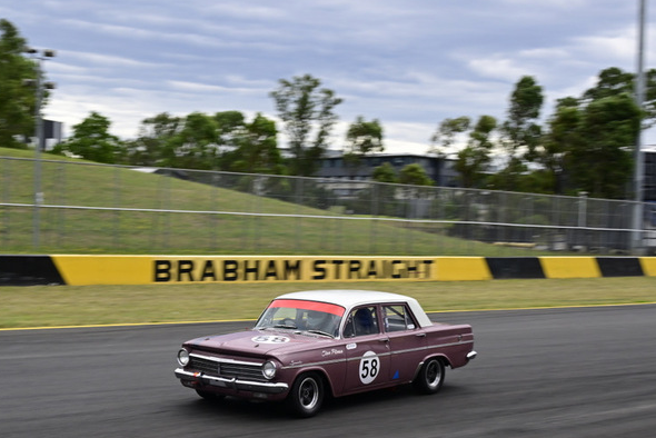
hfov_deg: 32.9
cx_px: 304
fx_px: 1112
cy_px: 239
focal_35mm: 61
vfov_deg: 22.3
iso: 250
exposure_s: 1/250
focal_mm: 30
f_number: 10
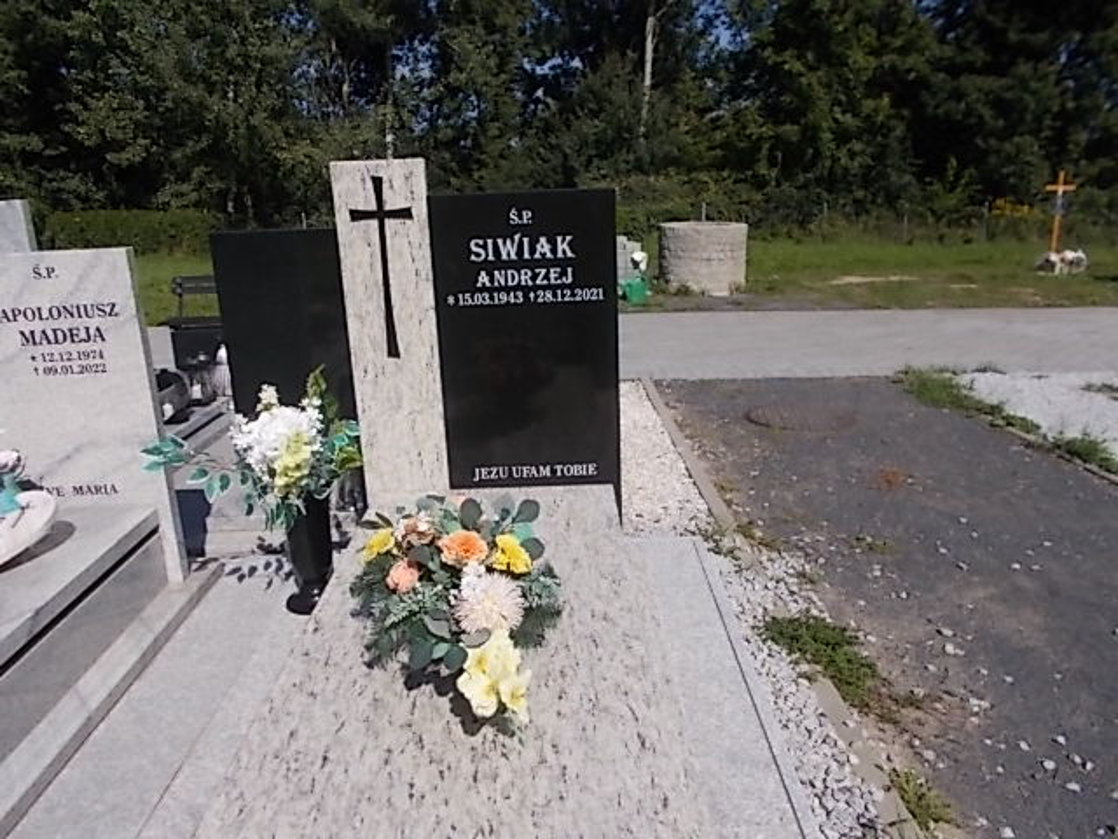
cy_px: 420
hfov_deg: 67.3
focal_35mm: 26
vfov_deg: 53.1
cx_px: 559
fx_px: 840
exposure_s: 1/320
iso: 80
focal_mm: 4.6
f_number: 8
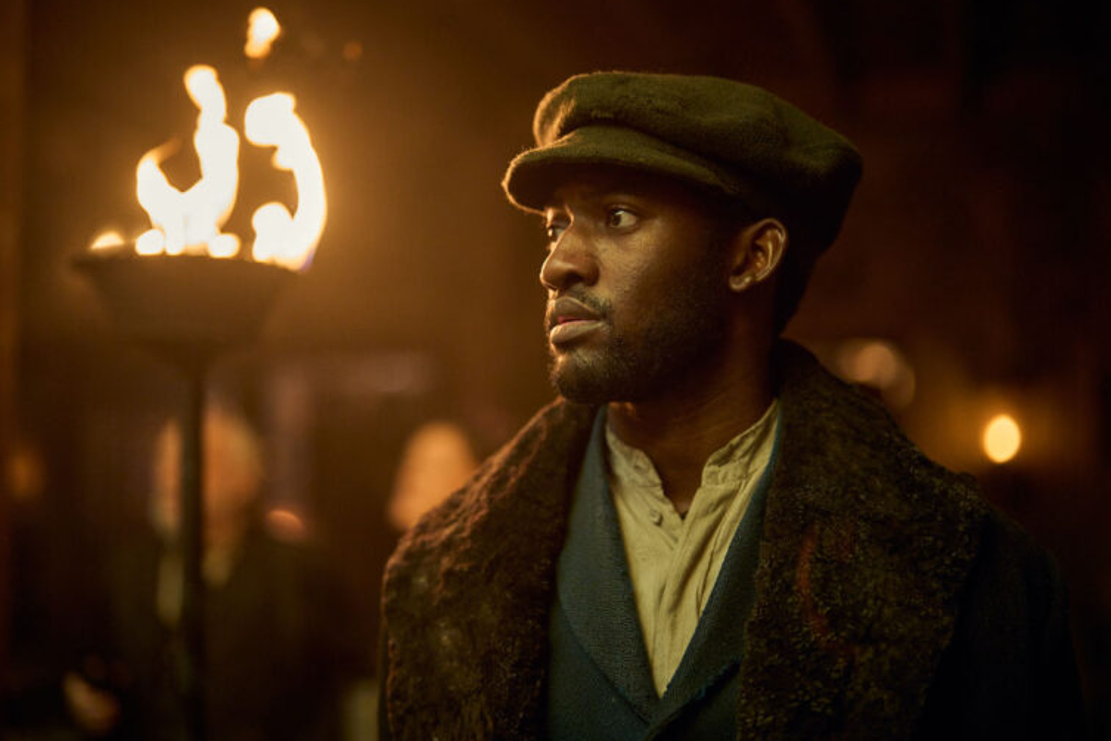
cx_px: 565
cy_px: 369
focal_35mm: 51
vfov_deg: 26.5
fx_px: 1574
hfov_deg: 38.9
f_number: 1.2
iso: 2000
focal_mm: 50
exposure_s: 1/250
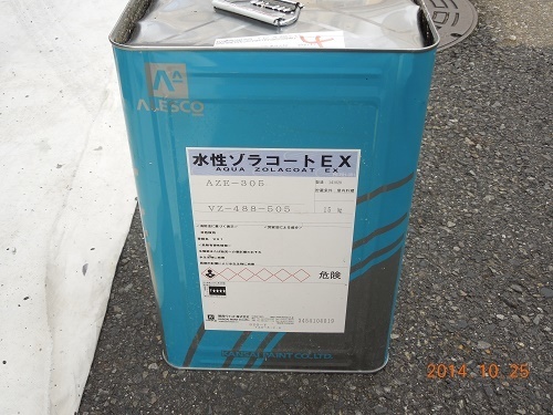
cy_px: 208
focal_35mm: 39
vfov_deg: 36.8
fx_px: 623
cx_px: 276
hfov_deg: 47.9
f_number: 3.8
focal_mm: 7
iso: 100
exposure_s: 1/125
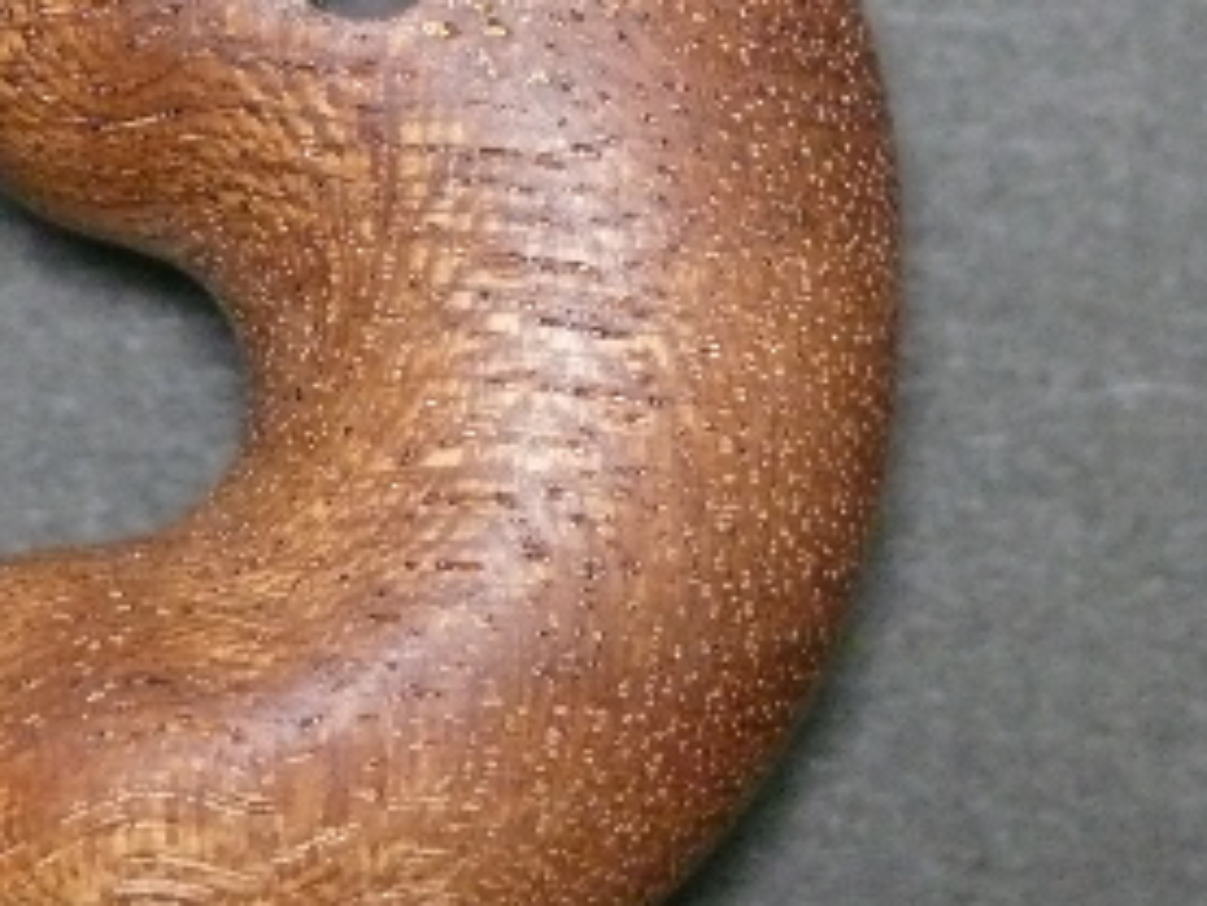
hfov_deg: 7.8
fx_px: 8895
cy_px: 331
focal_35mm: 255
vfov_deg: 5.8
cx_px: 344
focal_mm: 28.7
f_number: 3.6
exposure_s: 1/20
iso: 800
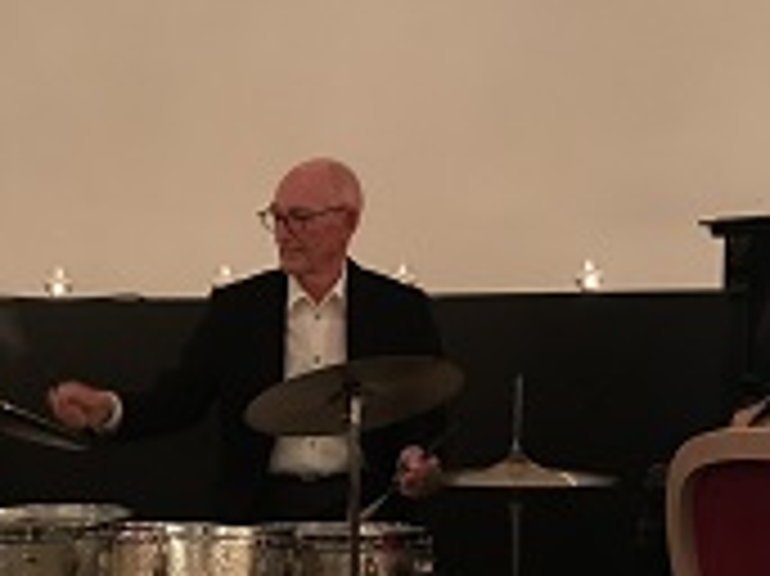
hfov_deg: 29.2
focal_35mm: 66
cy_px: 513
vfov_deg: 21.7
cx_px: 259
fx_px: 1467
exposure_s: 1/4
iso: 125
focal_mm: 3.99
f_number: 1.8
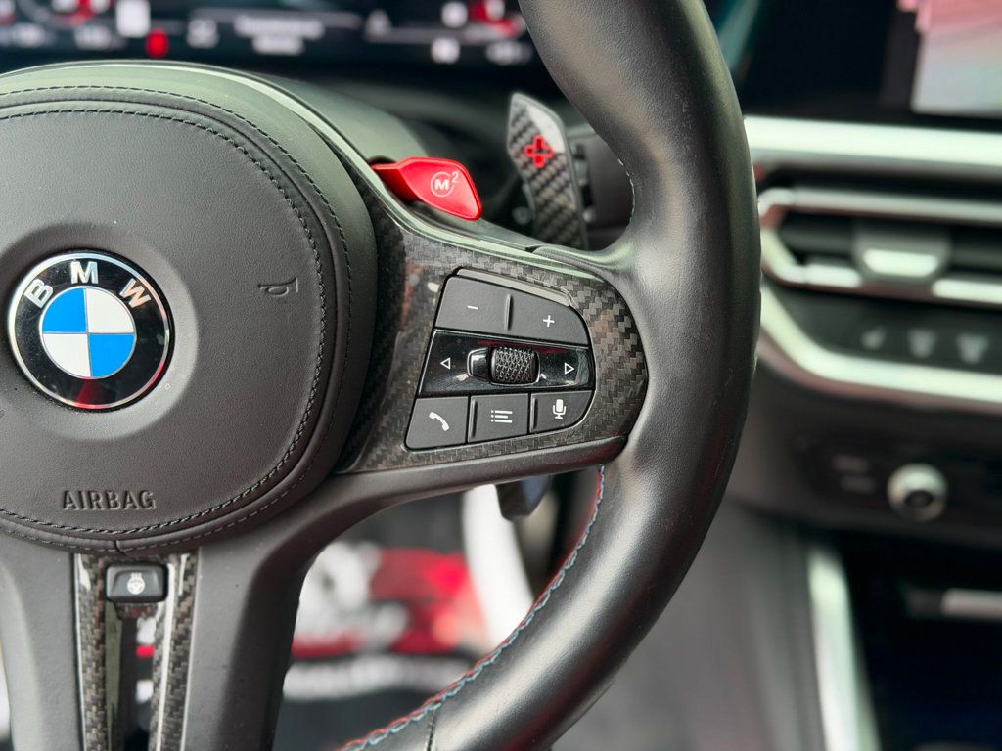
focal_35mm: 48
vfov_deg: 30.3
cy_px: 376
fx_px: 1389
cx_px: 501
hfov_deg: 39.7
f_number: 1.78
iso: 200
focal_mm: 6.76
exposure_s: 1/190
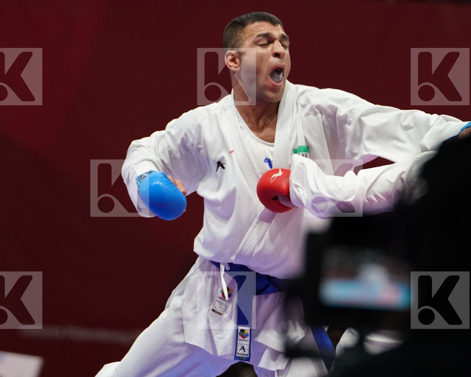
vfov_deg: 4.3
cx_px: 227
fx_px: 4977
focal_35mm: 357
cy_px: 188
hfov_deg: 5.4
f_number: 4
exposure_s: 1/1000
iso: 4000
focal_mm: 211
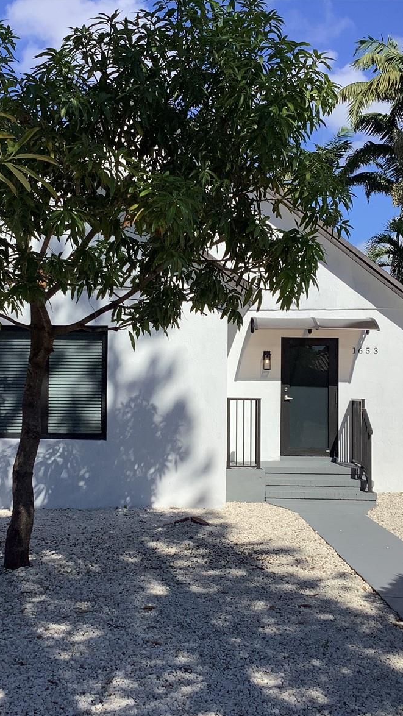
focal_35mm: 46
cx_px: 183
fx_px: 874
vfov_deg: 44.6
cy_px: 364
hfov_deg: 26.0
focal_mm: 3.3
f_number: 2.4
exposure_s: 1/2262
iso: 25
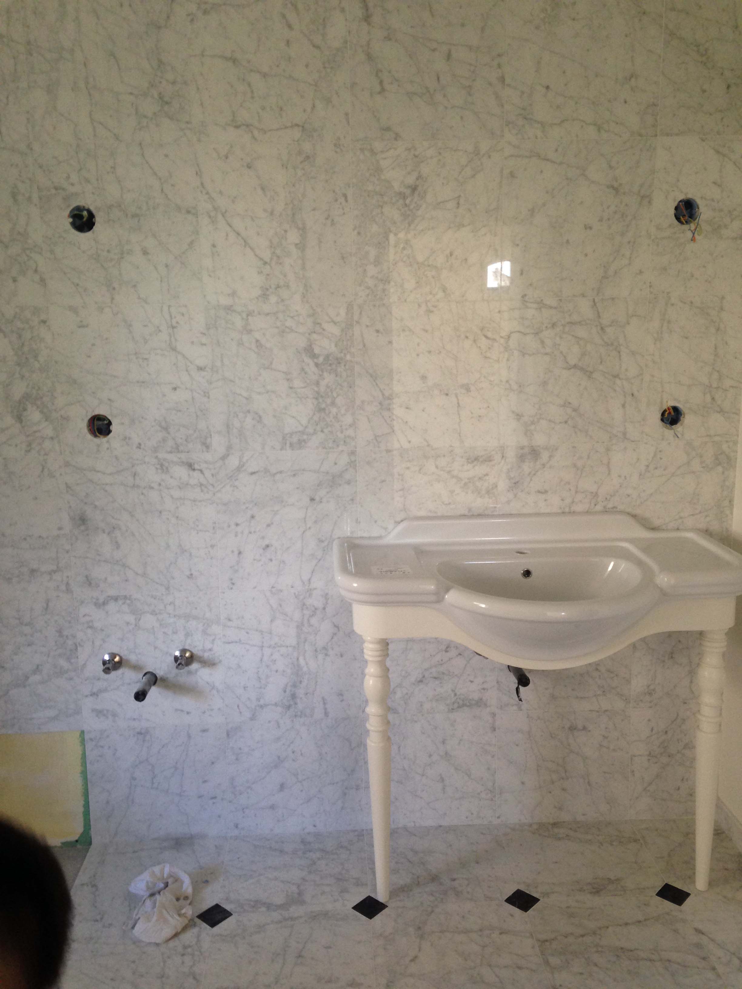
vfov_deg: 55.4
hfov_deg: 42.9
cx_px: 371
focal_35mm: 33
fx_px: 943
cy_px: 494
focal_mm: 4.12
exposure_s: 1/20
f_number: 2.4
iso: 125
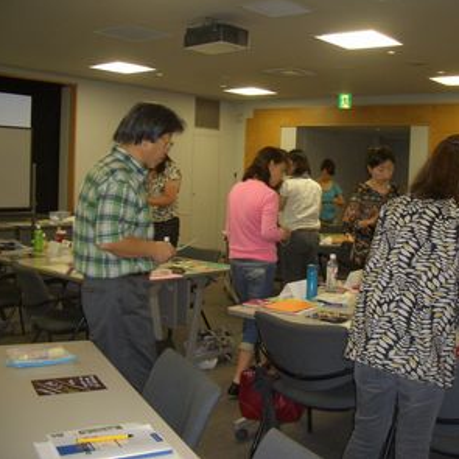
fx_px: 630
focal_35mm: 42
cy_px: 227
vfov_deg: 40.0
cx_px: 280
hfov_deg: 39.8
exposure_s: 1/60
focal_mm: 5.8
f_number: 2.6
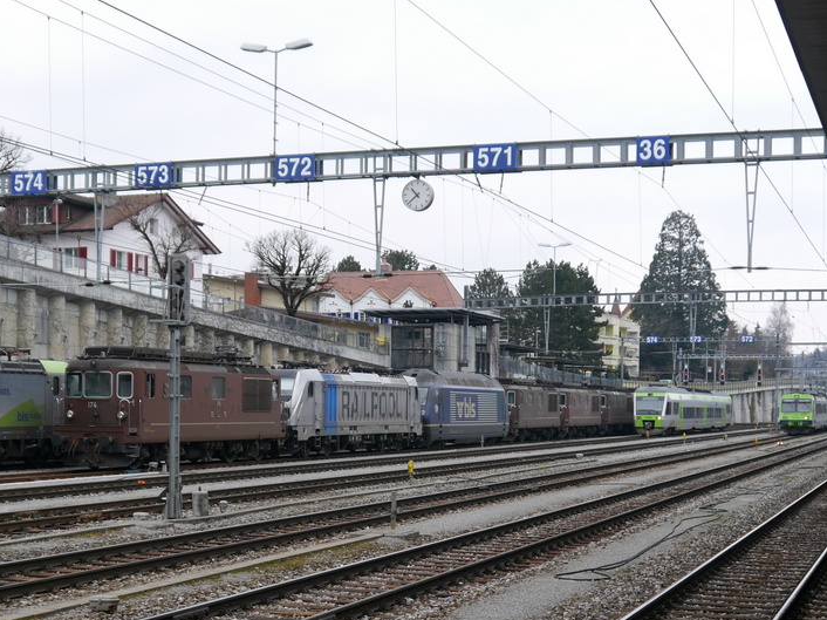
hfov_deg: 28.4
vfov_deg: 21.5
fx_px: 1624
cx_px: 268
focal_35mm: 68
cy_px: 442
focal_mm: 20
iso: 160
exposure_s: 1/125
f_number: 4.5
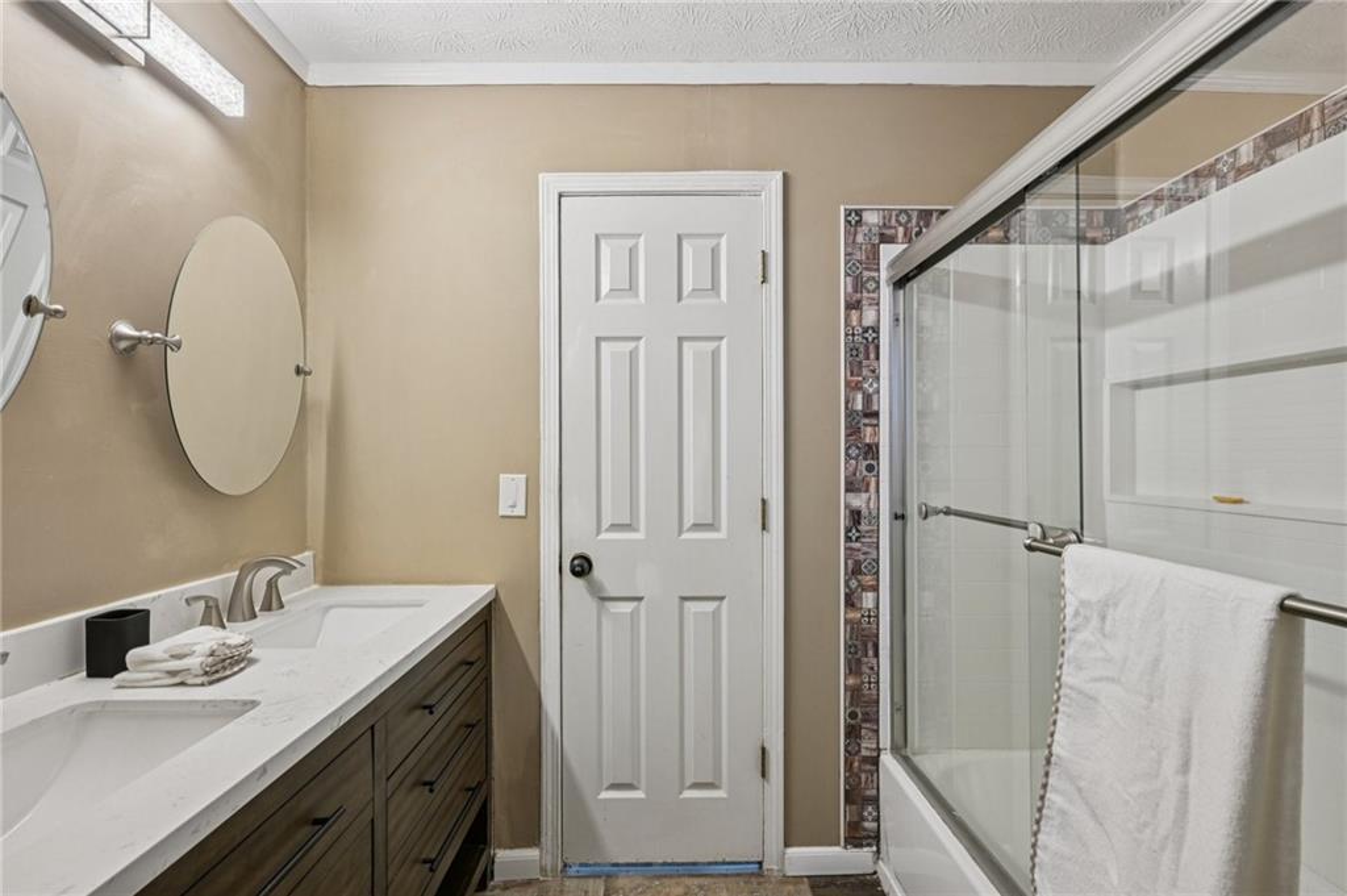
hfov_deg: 95.0
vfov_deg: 72.0
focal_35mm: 16
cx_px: 674
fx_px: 617
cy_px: 448
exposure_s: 1/30
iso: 400
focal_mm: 16.5
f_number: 8
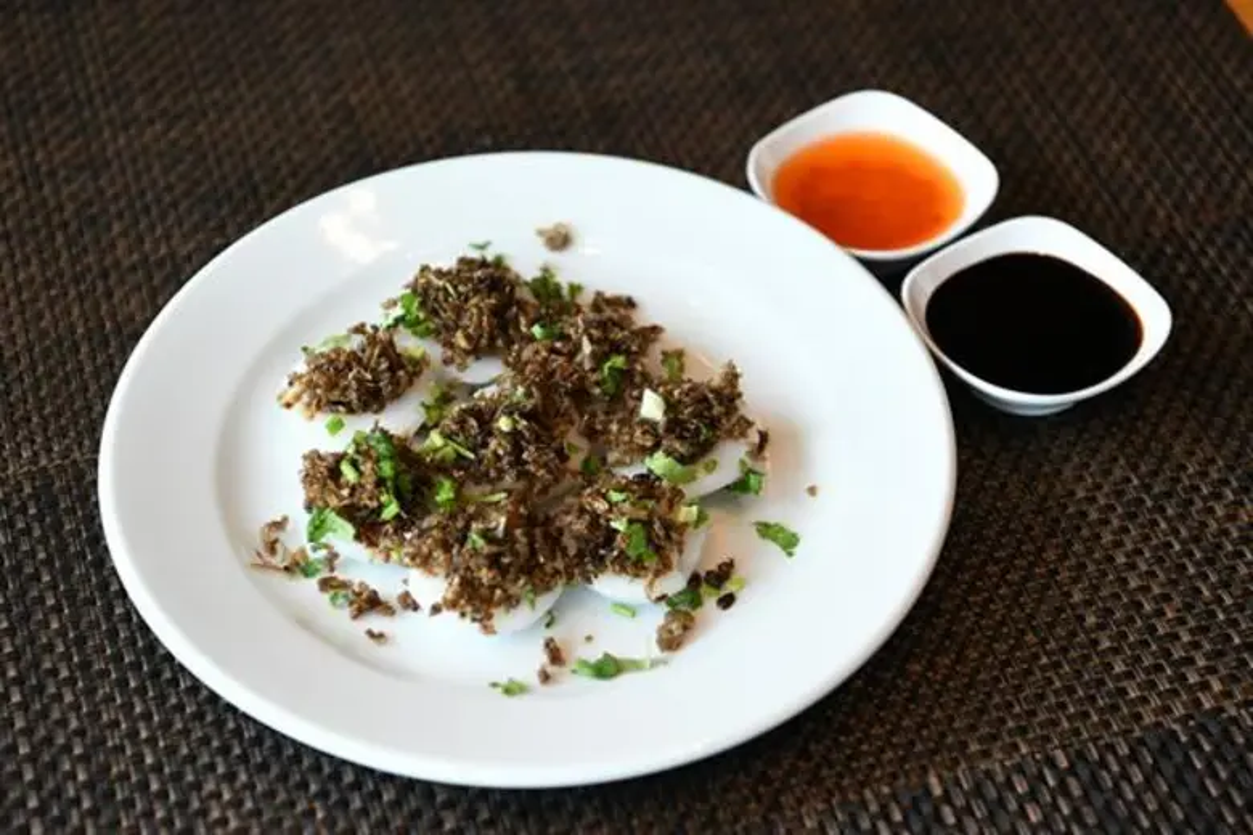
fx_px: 2436
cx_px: 626
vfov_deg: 19.5
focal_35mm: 70
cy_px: 418
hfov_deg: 28.8
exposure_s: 1/250
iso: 800
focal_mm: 70
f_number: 4.5
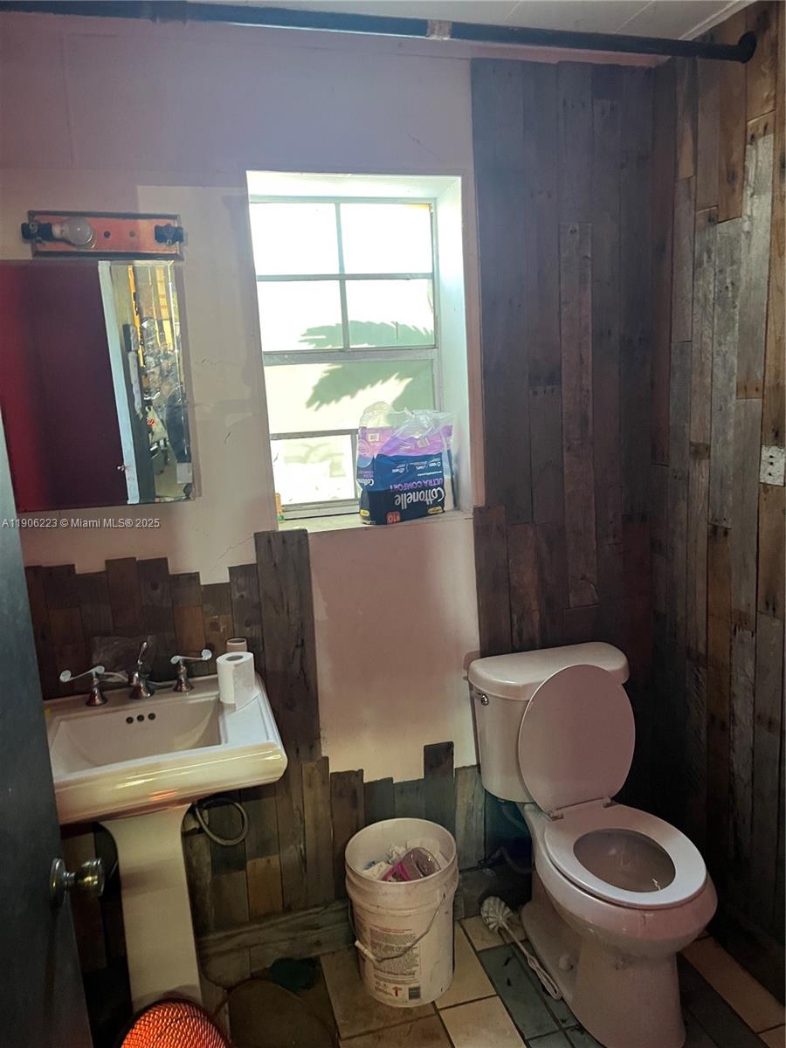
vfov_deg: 67.3
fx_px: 787
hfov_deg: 53.1
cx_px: 393
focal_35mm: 26
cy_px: 524
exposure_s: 1/40
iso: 400
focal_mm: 5.1
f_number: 1.6
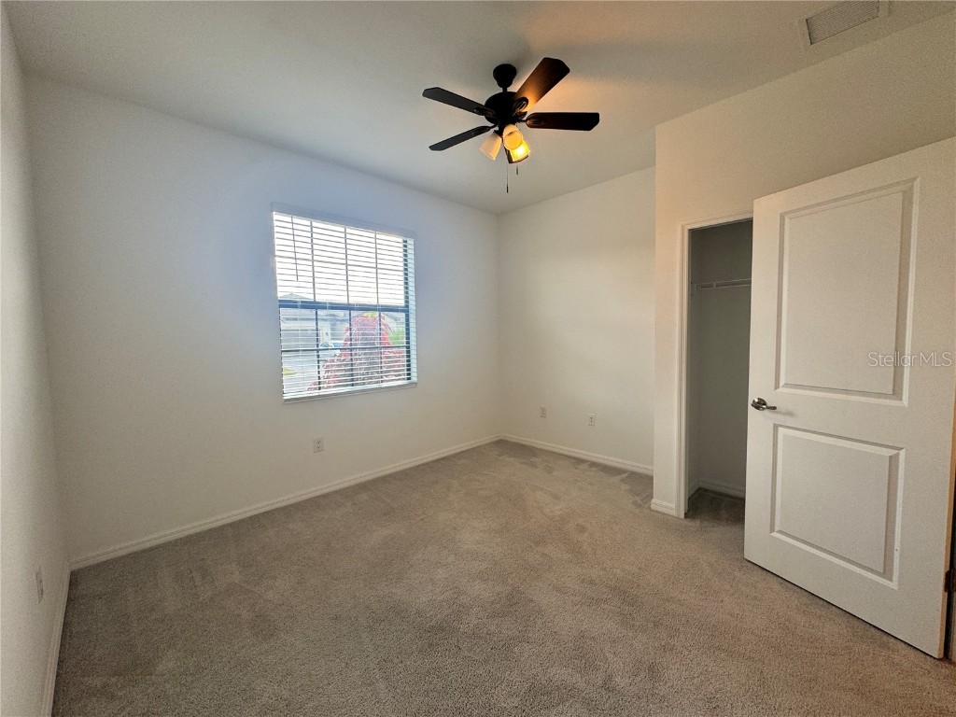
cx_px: 478
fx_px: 387
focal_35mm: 14
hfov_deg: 102.1
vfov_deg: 85.7
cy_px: 358
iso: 64
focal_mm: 2.22
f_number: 2.2
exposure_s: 1/120
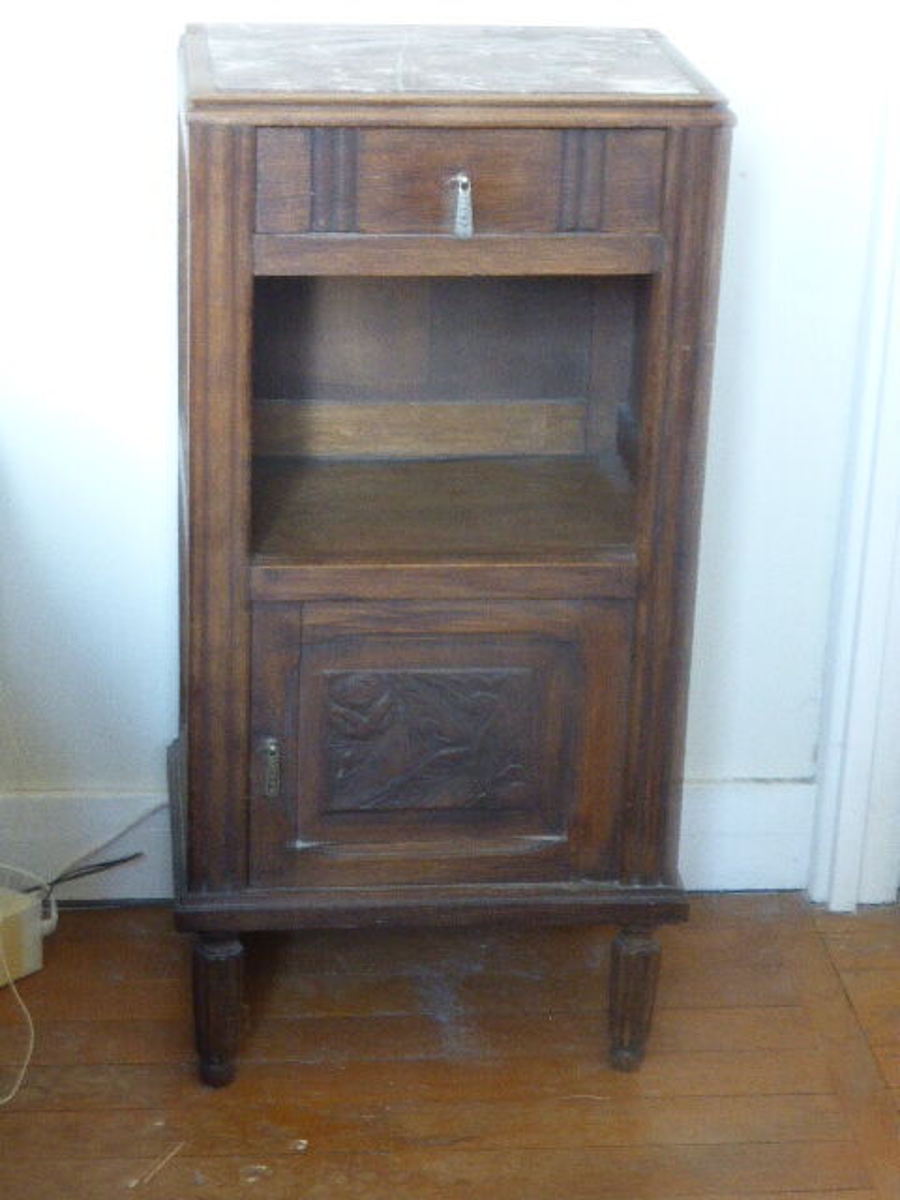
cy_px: 600
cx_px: 450
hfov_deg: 17.4
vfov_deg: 23.0
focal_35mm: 85
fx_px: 2947
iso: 500
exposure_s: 1/4
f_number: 5.1
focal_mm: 14.2
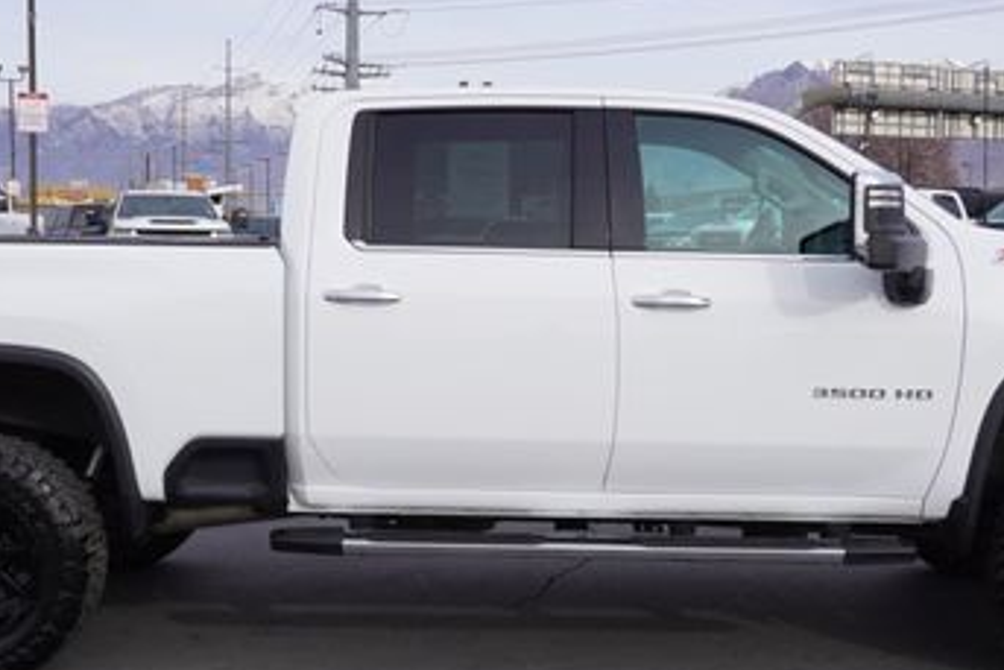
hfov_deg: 35.6
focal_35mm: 56
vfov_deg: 24.2
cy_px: 404
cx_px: 503
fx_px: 1562
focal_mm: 20
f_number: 9
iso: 100
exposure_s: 1/125
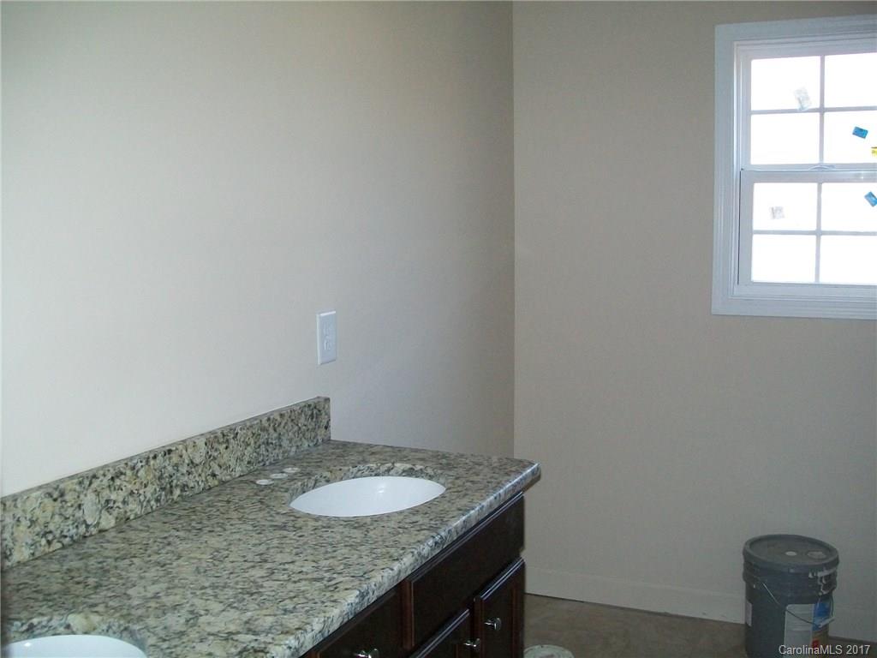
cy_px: 329
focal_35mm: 36
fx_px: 912
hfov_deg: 51.4
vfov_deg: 39.7
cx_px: 438
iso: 160
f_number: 2.7
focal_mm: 6
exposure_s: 1/60
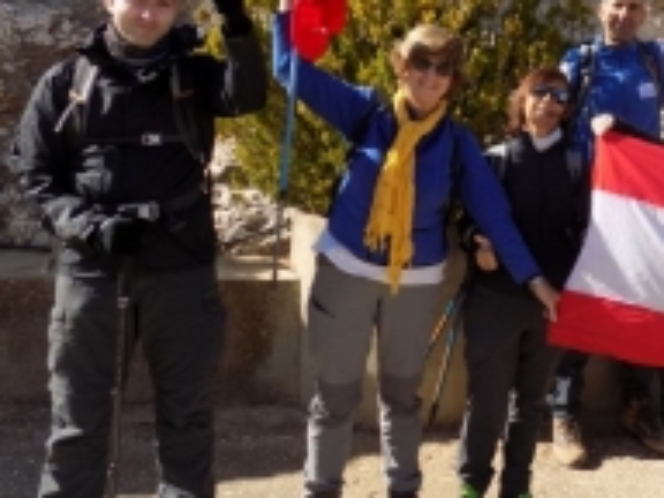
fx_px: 921
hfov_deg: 35.6
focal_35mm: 48
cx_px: 674
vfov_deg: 29.8
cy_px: 131
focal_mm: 4
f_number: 3.1
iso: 80
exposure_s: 1/500
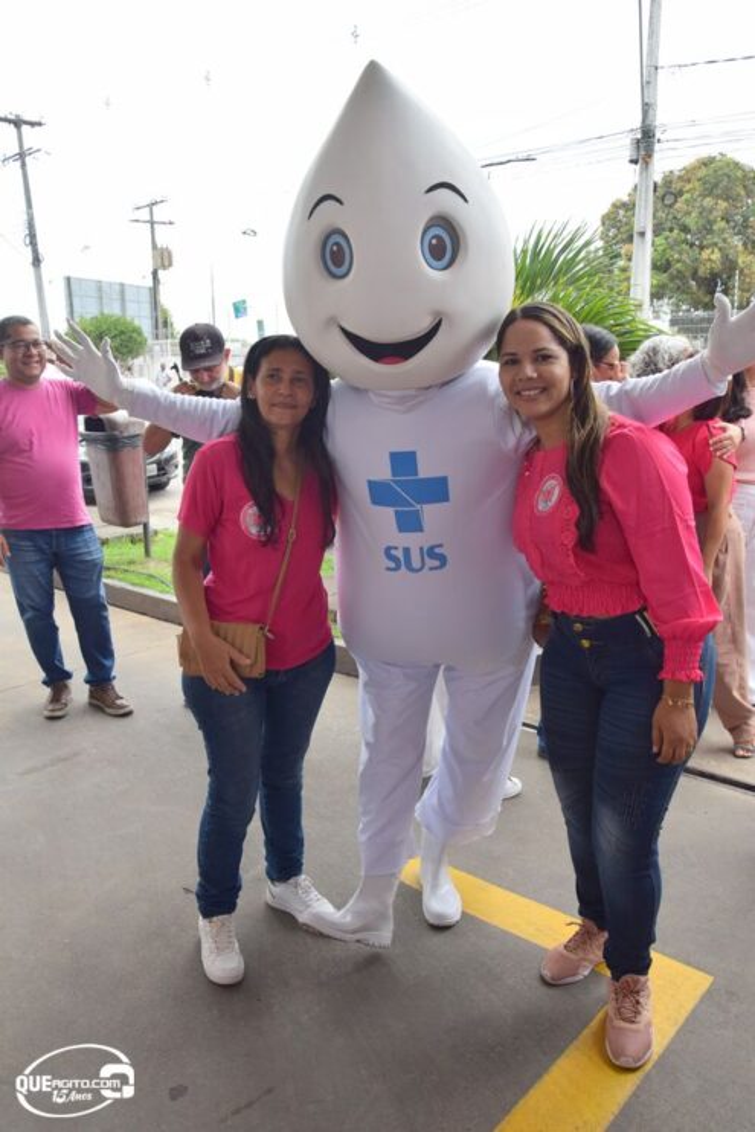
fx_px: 849
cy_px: 566
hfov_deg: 47.9
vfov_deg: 67.4
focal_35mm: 27
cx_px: 378
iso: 320
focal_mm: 18
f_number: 8
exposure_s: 1/250
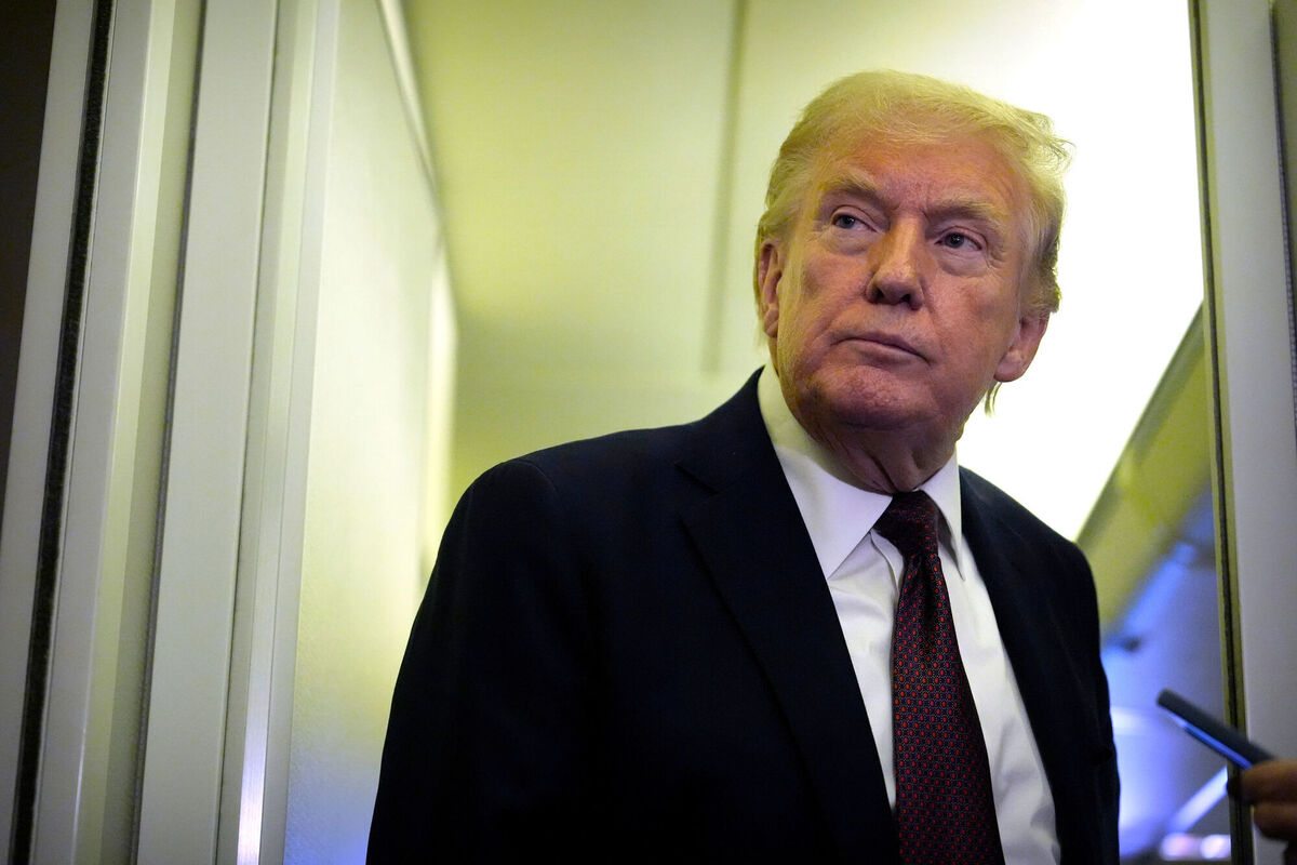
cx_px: 648
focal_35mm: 70
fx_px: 2522
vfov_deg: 19.5
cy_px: 432
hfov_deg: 28.8
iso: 10000
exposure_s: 1/200
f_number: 2.8
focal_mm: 70
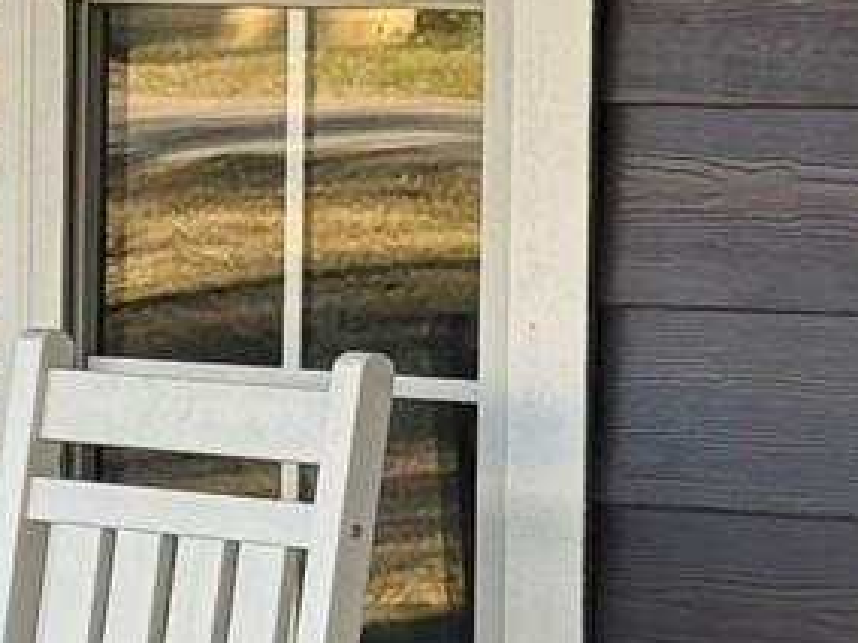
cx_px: -214
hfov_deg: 5.7
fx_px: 8576
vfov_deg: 4.3
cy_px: 465
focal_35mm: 346
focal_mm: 6.76
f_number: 1.78
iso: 64
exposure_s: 1/407
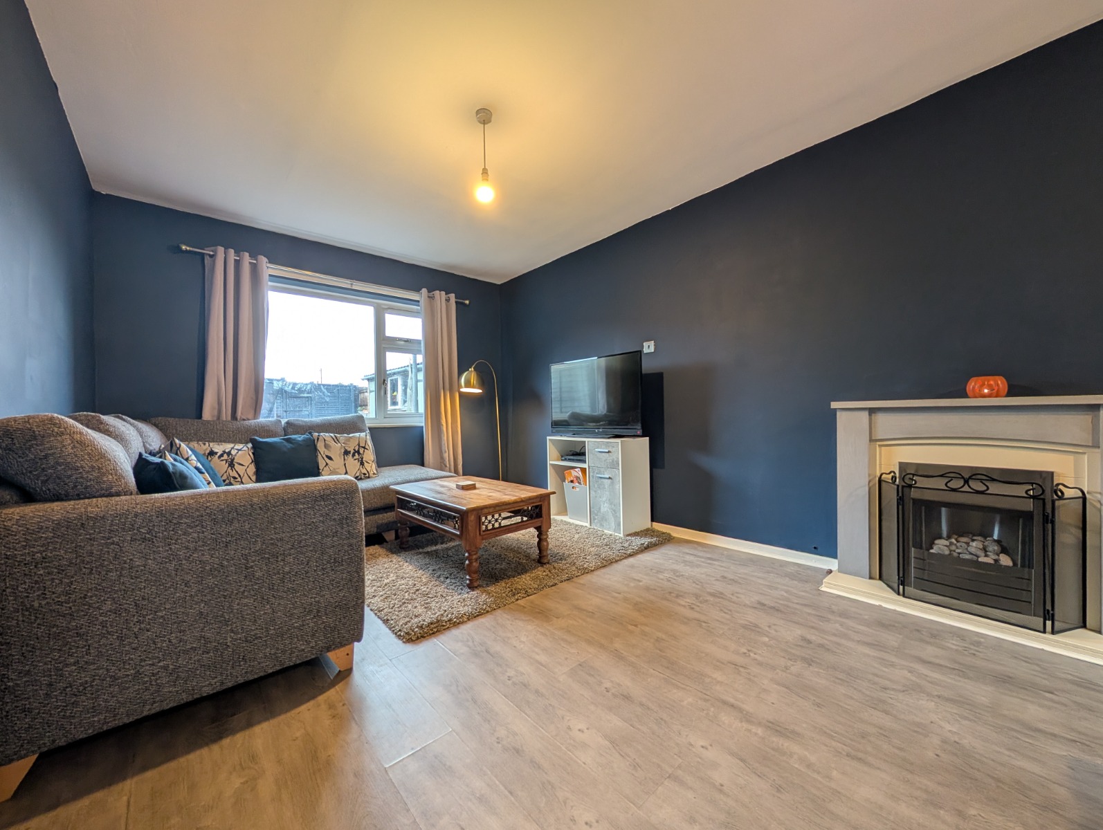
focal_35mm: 12
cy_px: 415
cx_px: 552
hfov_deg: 110.5
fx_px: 383
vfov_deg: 94.6
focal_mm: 2.02
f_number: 1.7
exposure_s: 1/33.3
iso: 65
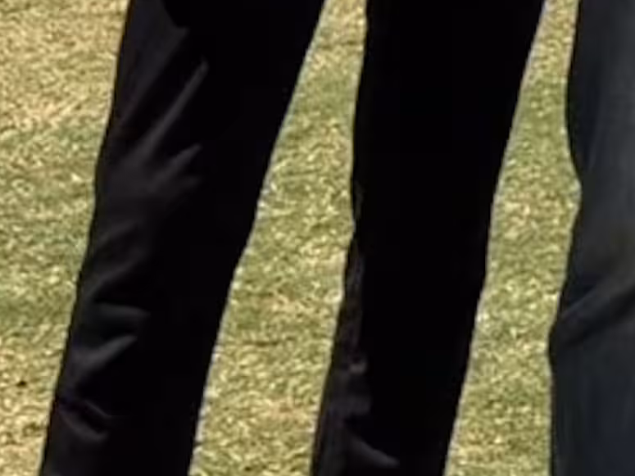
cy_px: -1041
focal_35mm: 177
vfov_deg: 7.3
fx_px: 3246
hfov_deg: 10.2
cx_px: 1350
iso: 80
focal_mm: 6.76
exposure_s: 1/5319
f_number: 1.78
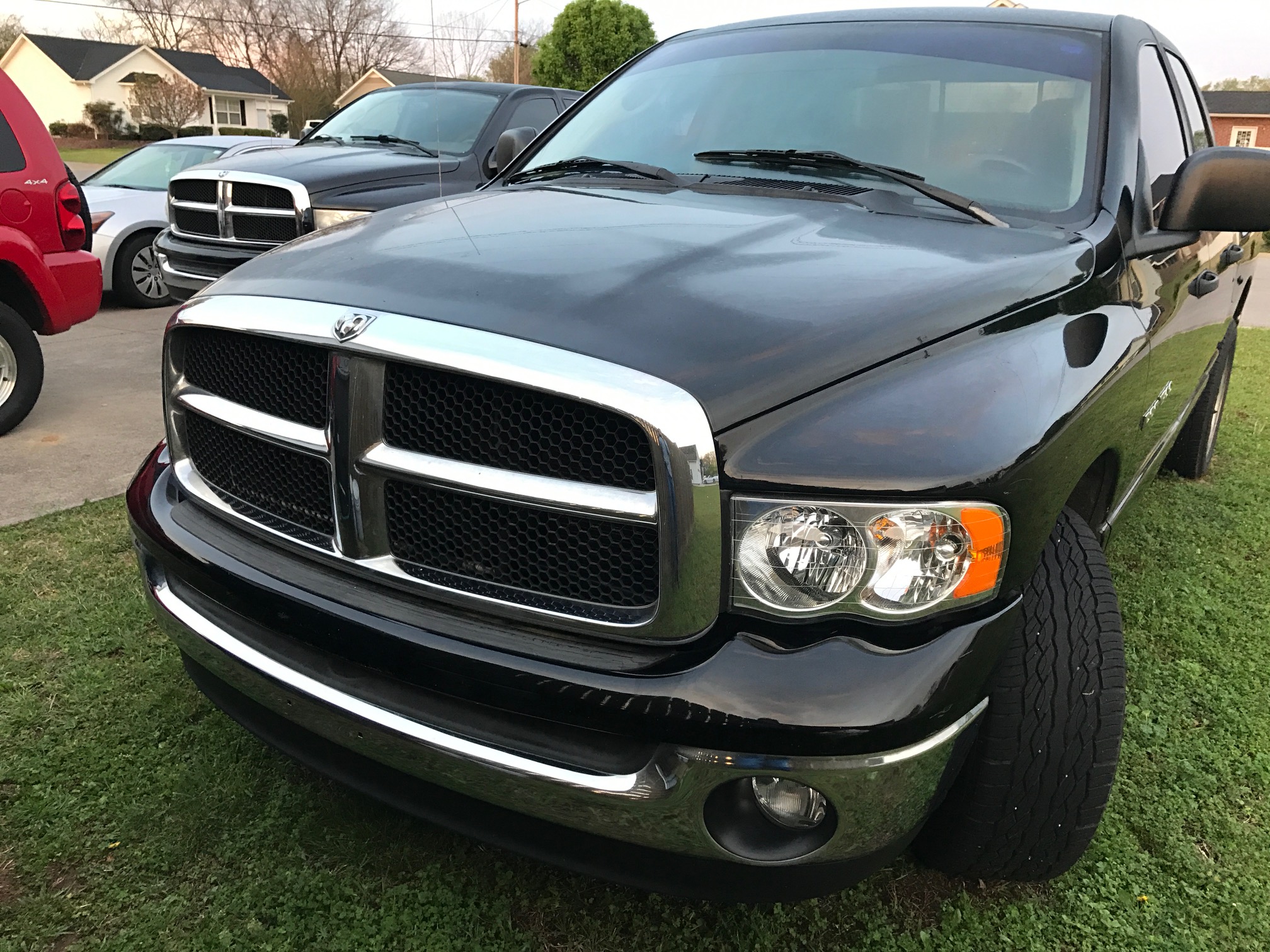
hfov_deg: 63.4
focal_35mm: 28
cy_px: 476
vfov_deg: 49.7
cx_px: 635
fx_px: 1027
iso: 32
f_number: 1.8
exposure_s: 1/30
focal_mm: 3.99
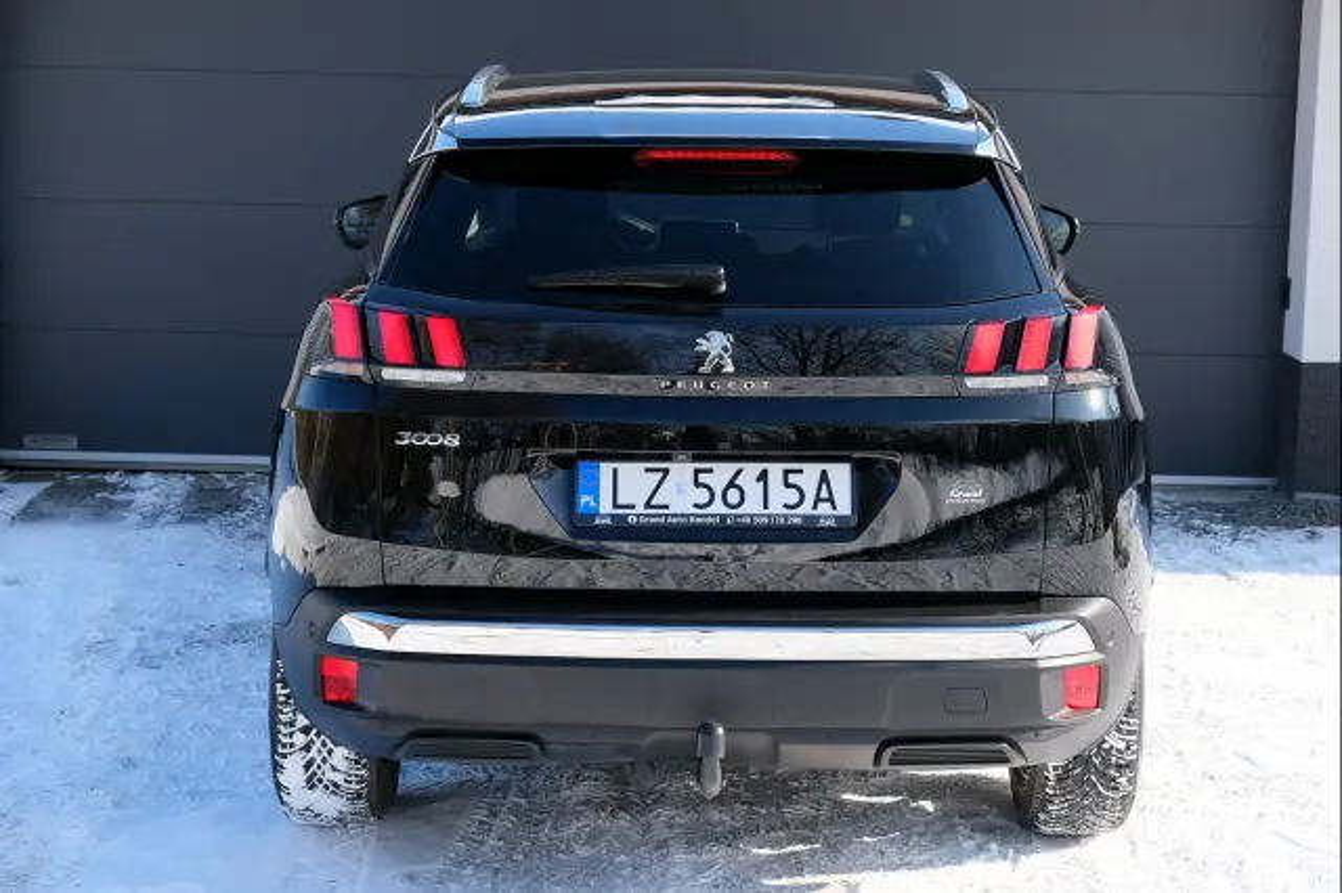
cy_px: 446
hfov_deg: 27.7
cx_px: 671
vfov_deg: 18.7
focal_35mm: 73
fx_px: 2720
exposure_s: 1/400
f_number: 5.6
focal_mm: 48.4
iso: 320
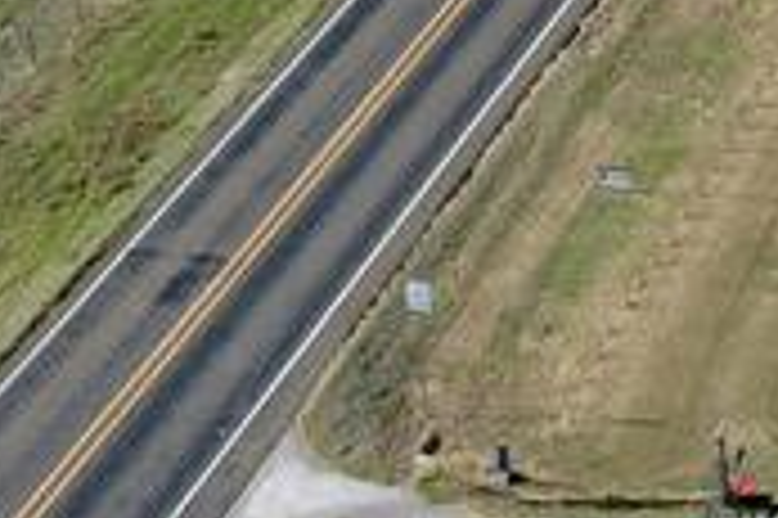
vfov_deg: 9.1
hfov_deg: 13.4
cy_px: -126
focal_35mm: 148
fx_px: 3195
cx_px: 971
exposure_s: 1/400
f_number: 2.8
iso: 100
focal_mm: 4.5
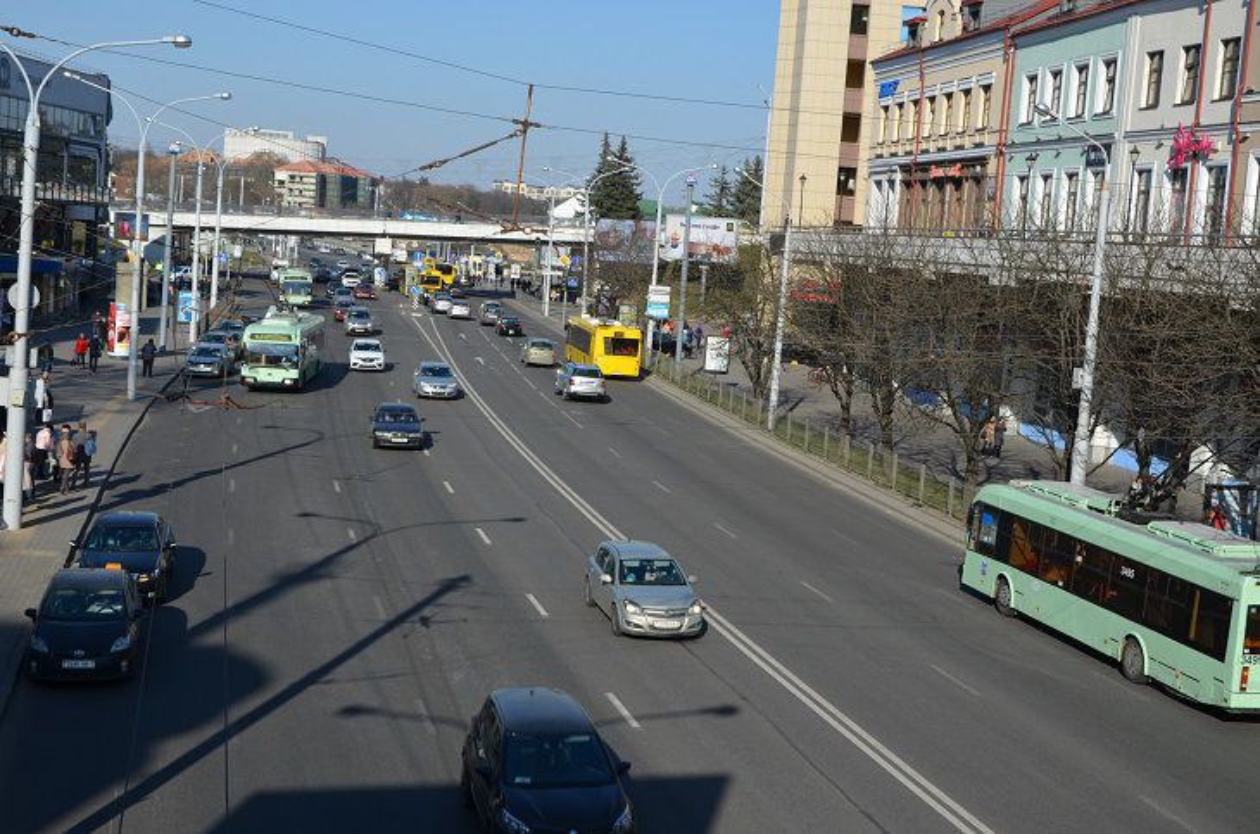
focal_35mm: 51
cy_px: 417
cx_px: 630
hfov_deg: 39.0
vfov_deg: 26.3
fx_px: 1781
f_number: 8
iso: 100
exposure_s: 1/250
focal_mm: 34
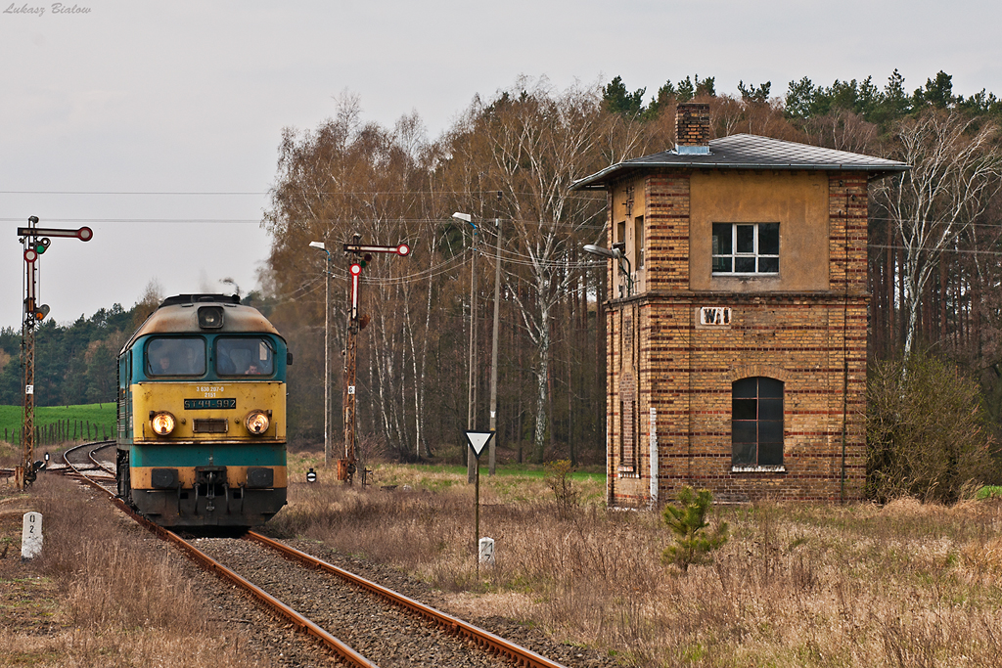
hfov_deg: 11.8
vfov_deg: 7.9
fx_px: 4843
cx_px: 501
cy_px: 334
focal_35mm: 174
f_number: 11
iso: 200
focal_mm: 116
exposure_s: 1/250
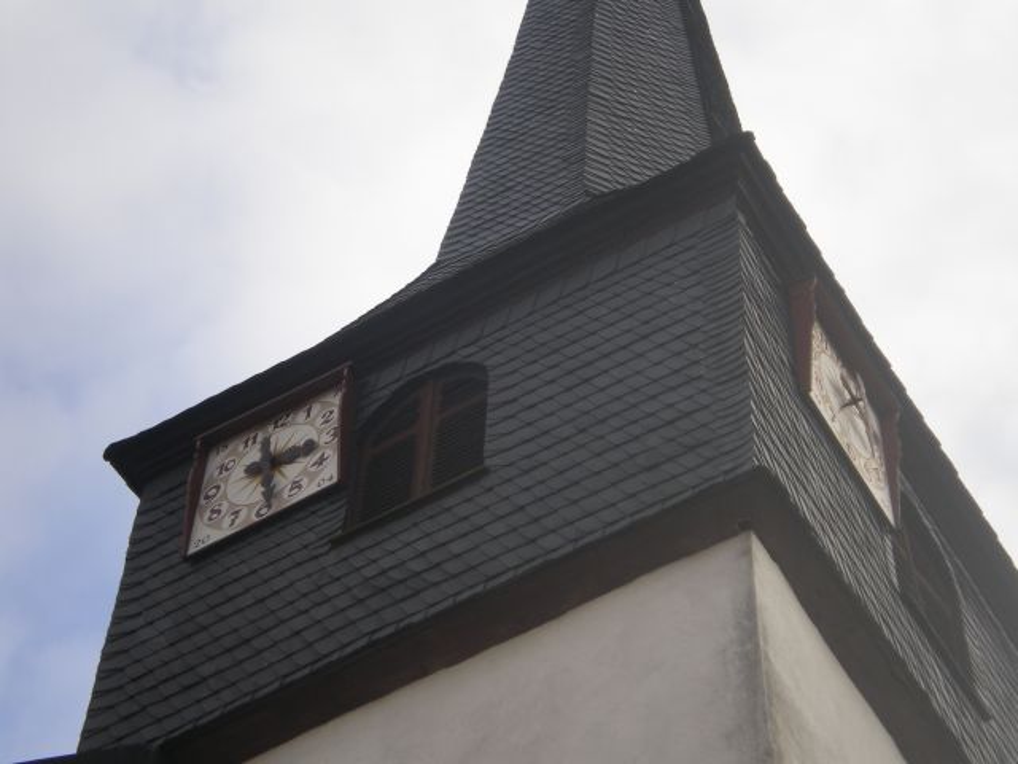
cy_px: 382
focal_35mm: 87
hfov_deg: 22.5
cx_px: 509
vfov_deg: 17.0
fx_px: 2559
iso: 64
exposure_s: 1/100
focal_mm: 14.3
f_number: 5.1
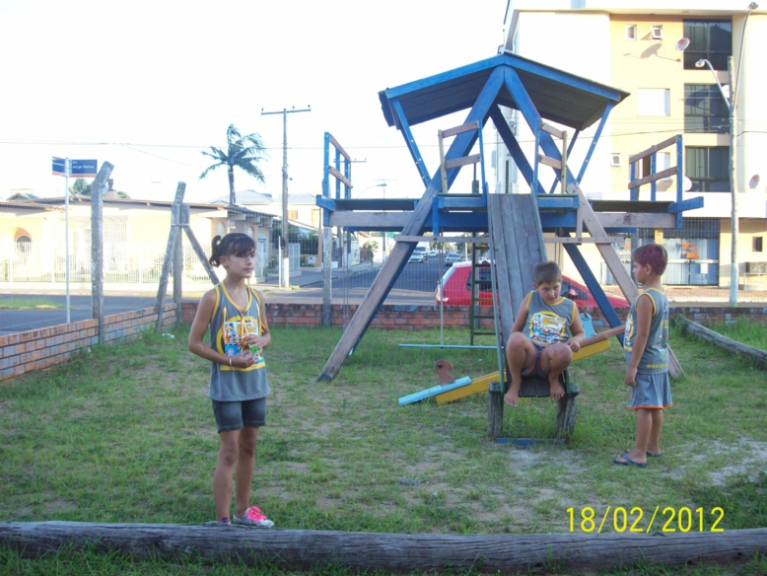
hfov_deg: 50.1
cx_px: 387
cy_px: 282
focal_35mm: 37
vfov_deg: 38.7
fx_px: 820
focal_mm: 6
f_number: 2.7
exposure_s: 1/136
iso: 80
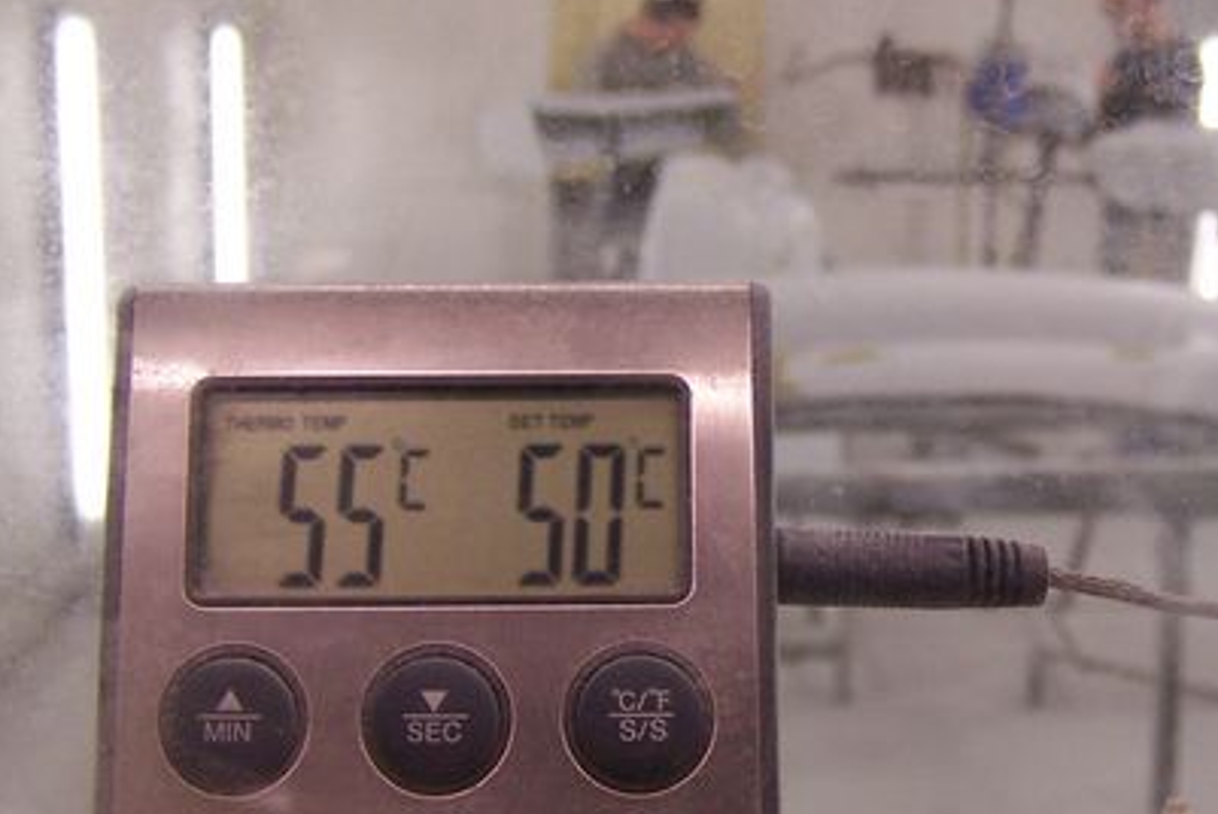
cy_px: 377
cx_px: 814
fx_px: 2133
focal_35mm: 63
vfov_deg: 21.6
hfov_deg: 31.6
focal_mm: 6.3
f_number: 2.8
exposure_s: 1/30
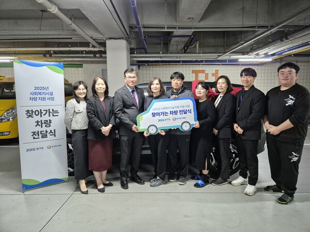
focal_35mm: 23
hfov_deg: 73.9
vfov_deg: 58.9
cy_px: 116
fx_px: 206
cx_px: 155
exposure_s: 1/40
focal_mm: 5.4
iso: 1600
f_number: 1.8
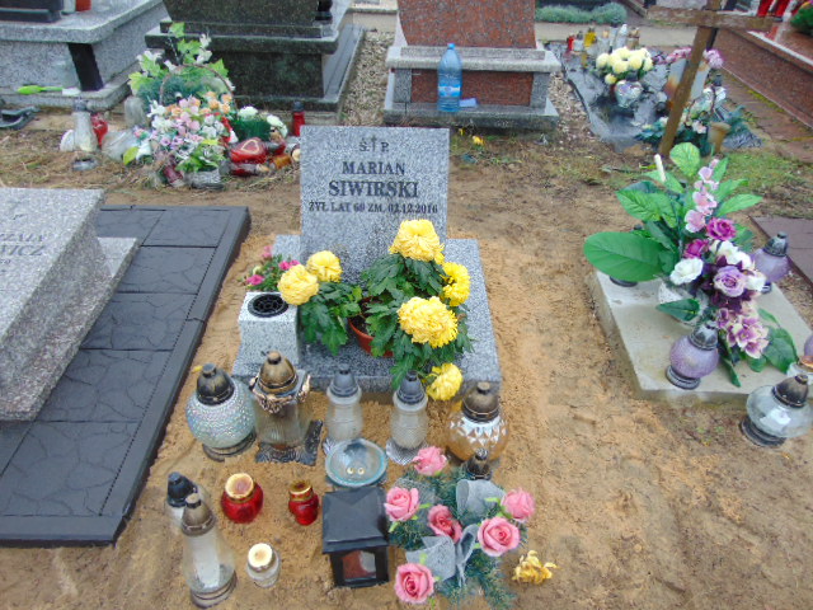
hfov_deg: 69.4
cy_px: 305
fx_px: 587
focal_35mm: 25
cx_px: 406
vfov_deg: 54.9
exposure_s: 1/100
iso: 80
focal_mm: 4.5
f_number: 3
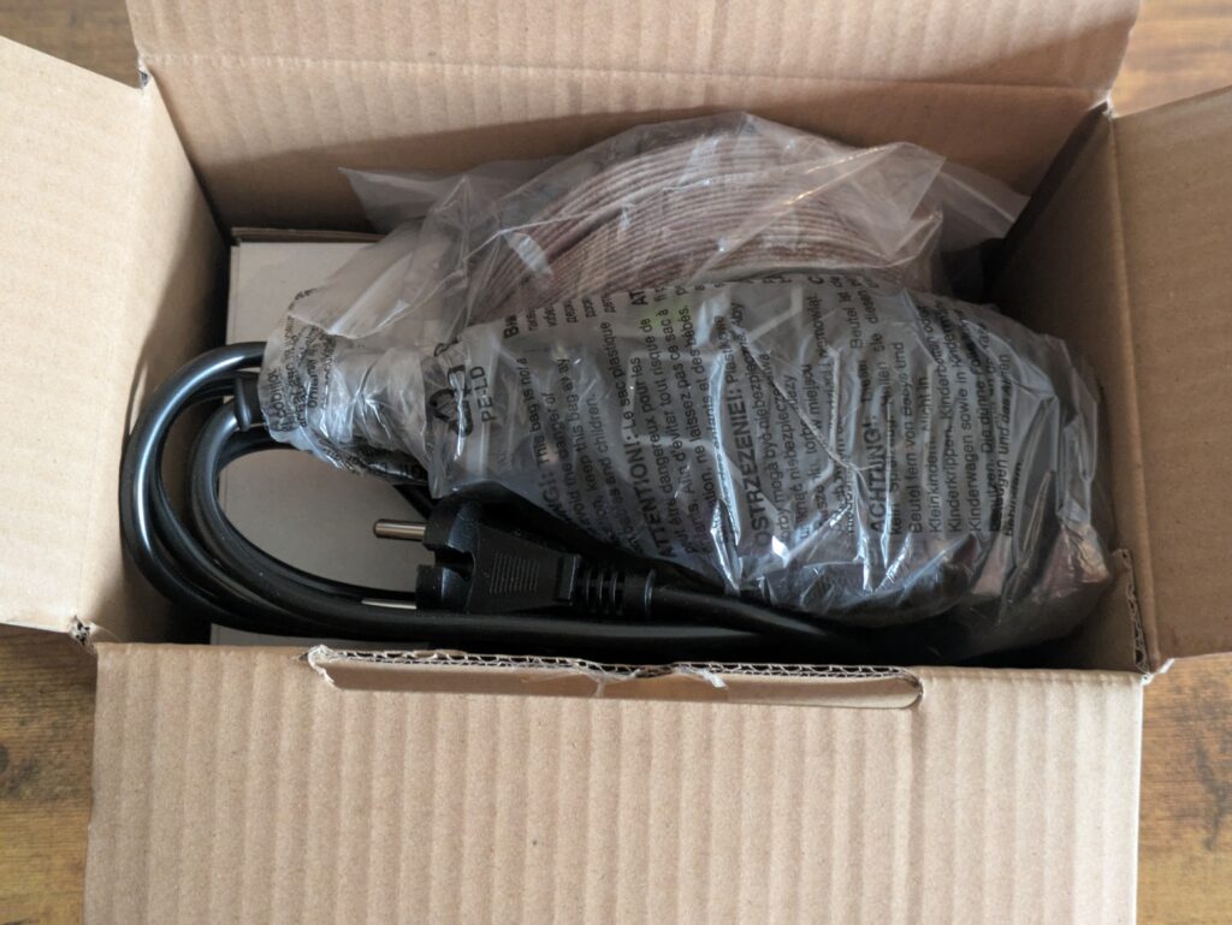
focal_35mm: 51
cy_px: 462
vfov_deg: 28.6
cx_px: 616
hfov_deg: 37.5
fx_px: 1816
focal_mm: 5.43
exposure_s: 1/25
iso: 431
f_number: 1.89
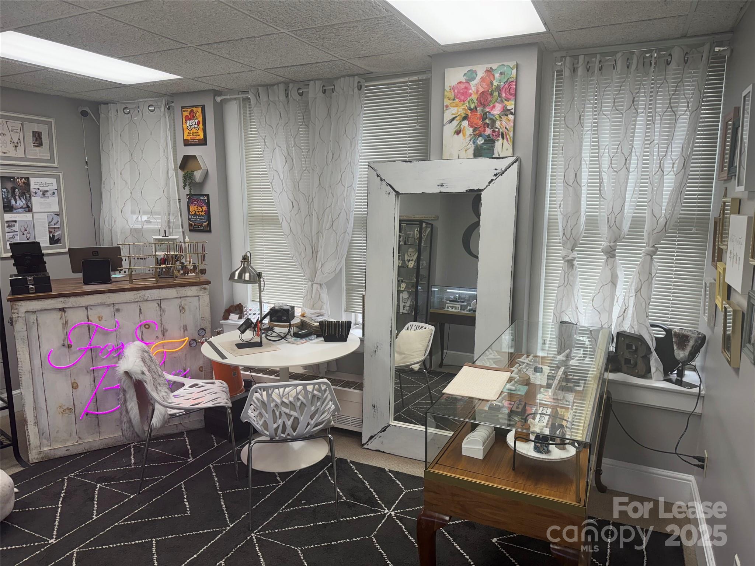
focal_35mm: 24
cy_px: 283
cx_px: 378
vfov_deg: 56.8
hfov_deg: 71.6
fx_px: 523
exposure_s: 1/145
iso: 64
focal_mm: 6.76
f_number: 1.78
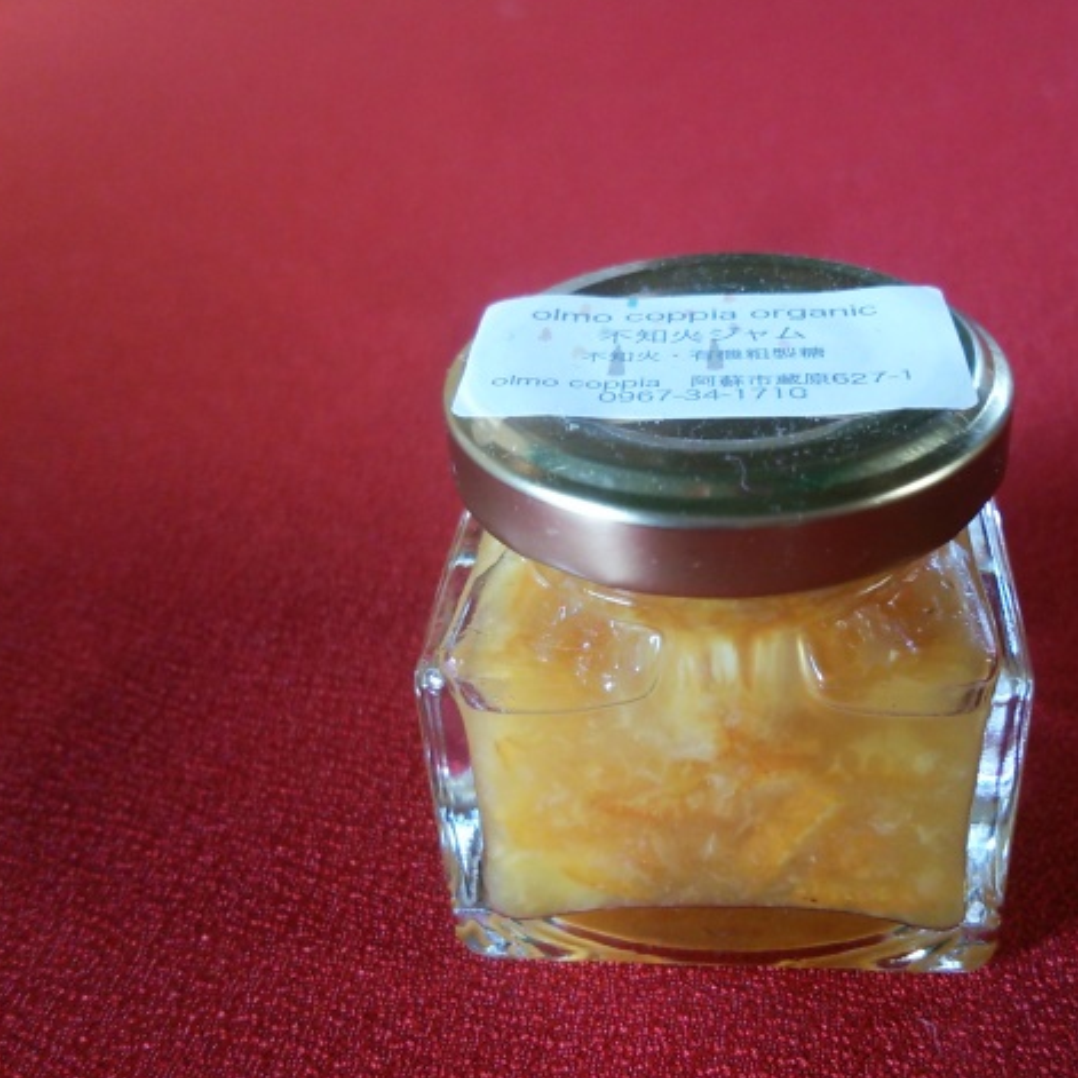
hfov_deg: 45.7
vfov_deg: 46.0
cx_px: 661
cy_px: 533
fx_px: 1268
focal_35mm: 36
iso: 125
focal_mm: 4.06
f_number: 1.94
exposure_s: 1/50
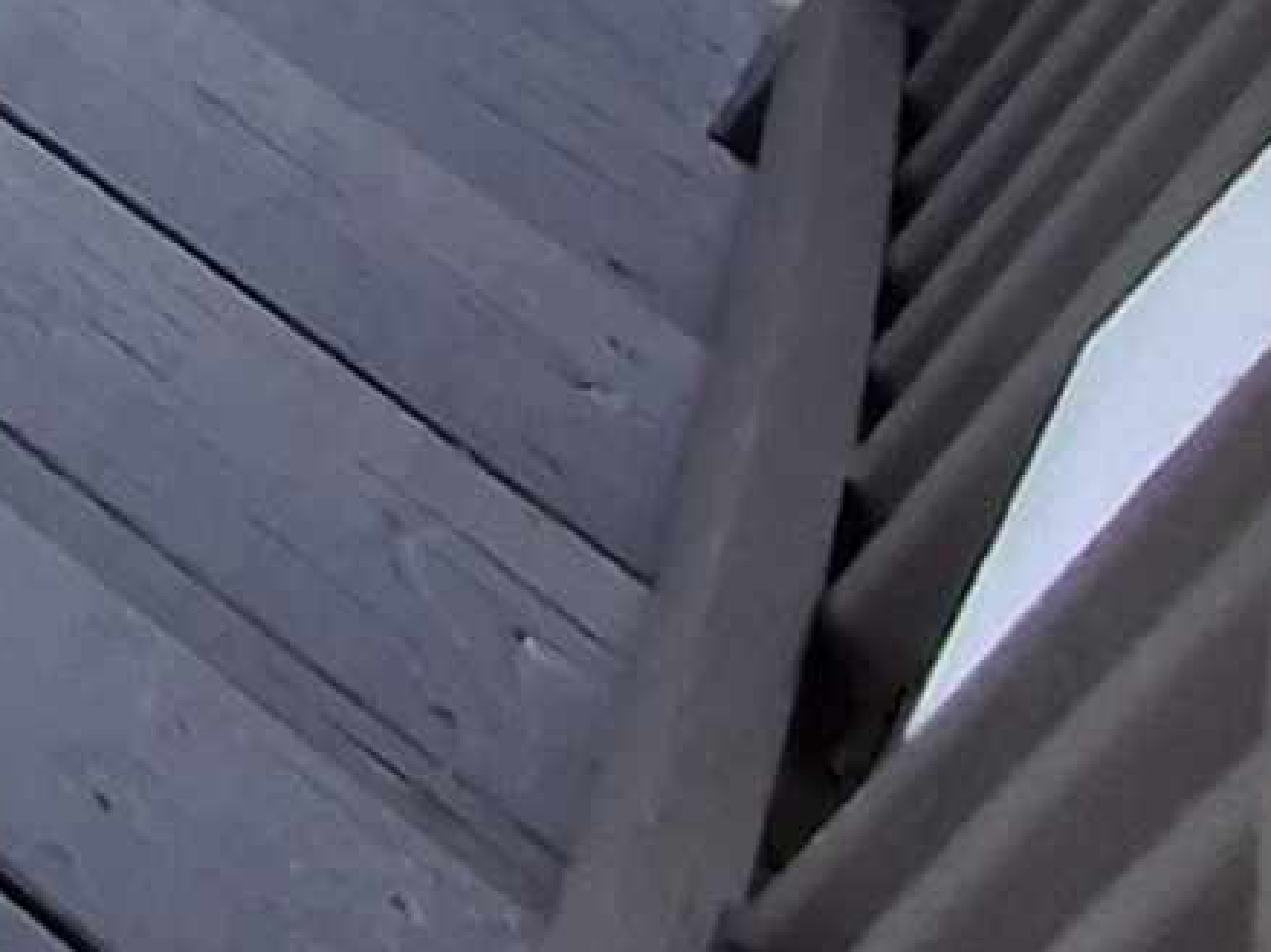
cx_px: -1702
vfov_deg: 10.4
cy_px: -1678
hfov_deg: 13.4
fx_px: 4111
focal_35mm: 112
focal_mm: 1.64
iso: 40
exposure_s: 1/60
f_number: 2.2
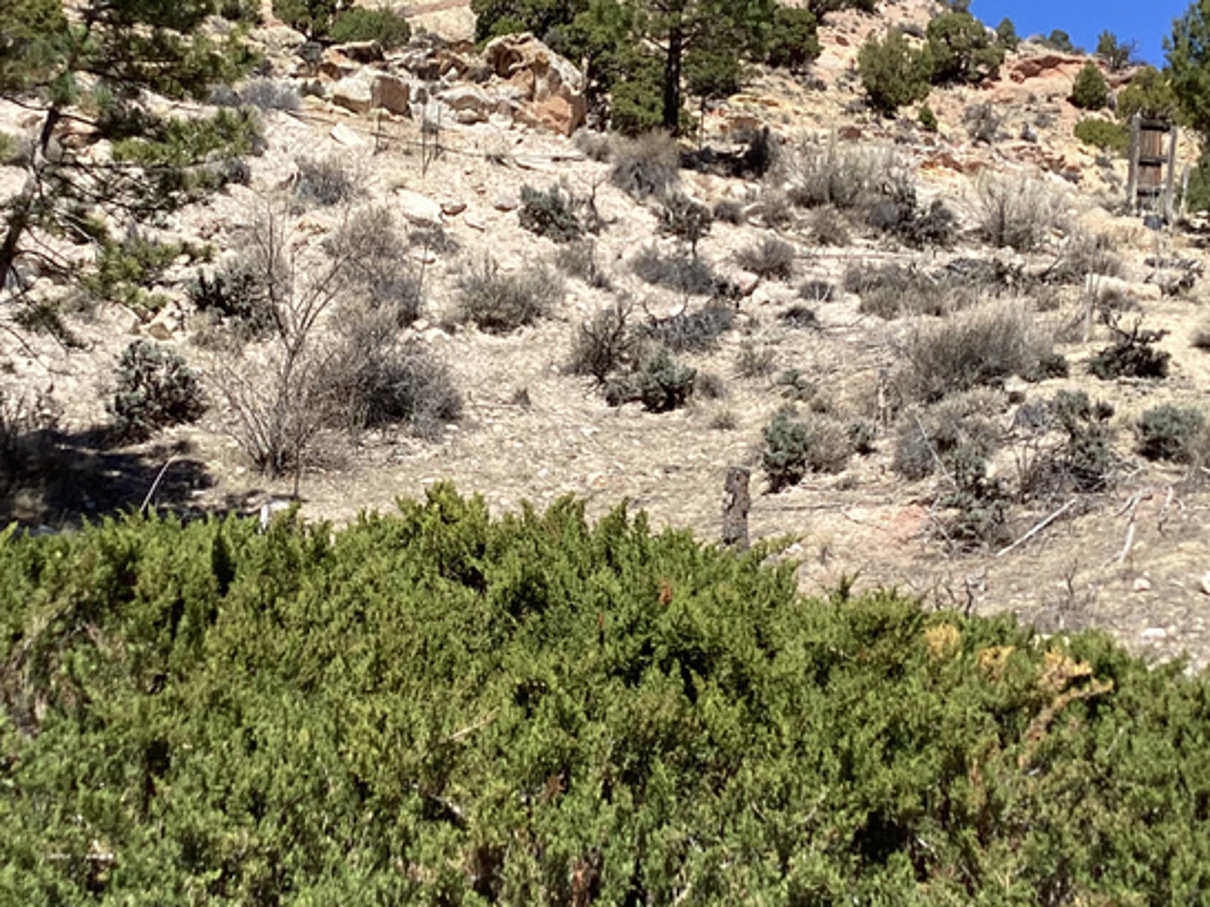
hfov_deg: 33.2
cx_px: 628
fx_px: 2027
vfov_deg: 25.0
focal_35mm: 58
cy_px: 257
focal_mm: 3.3
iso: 25
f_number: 2.4
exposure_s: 1/1274
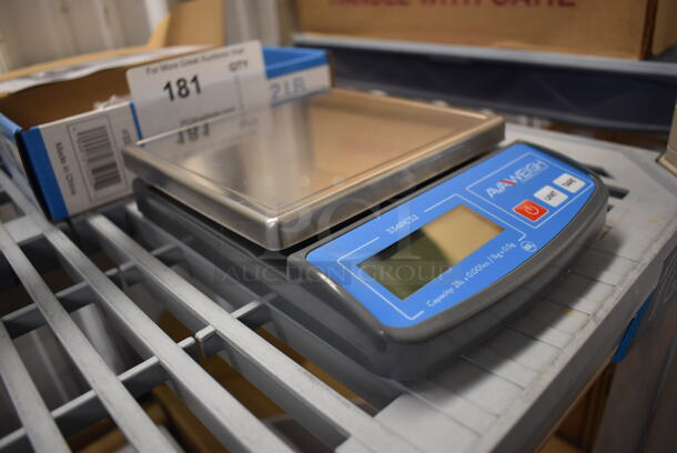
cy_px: 226
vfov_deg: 48.0
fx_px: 508
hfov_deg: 67.3
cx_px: 338
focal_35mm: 27
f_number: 4
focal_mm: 18
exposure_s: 1/60
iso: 800
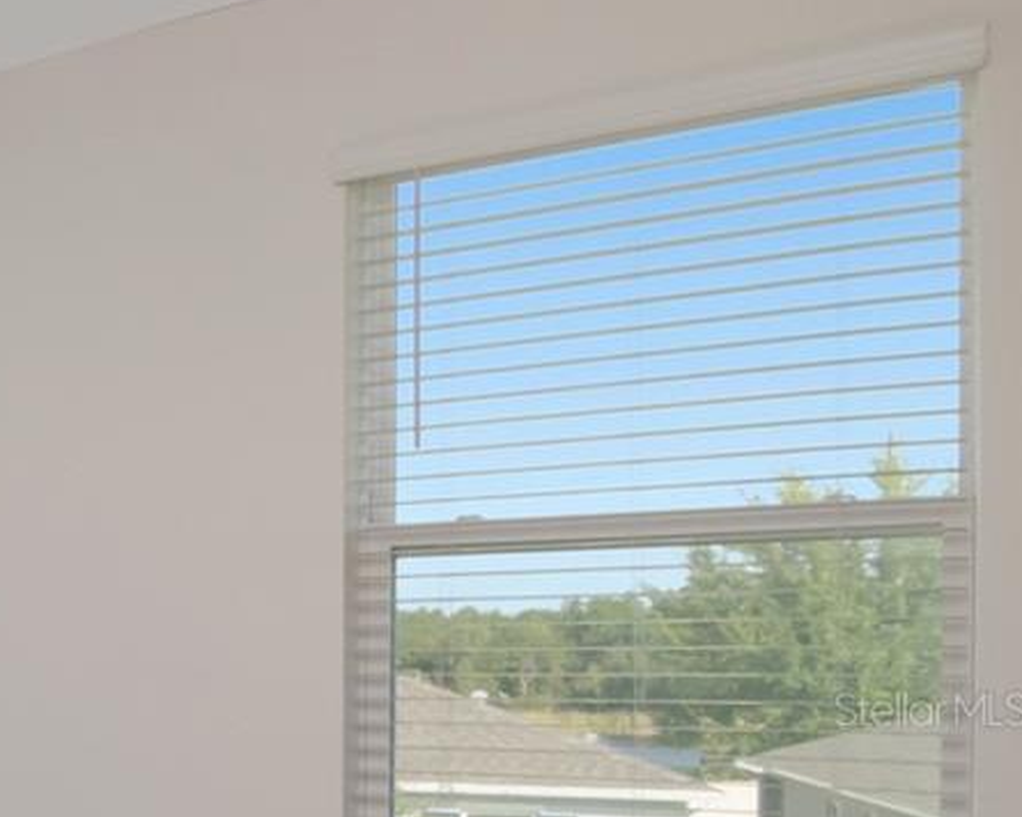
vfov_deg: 26.5
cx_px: -799
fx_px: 1684
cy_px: 709
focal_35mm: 56
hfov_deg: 21.9
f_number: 13
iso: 1250
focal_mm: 11
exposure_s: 1/200
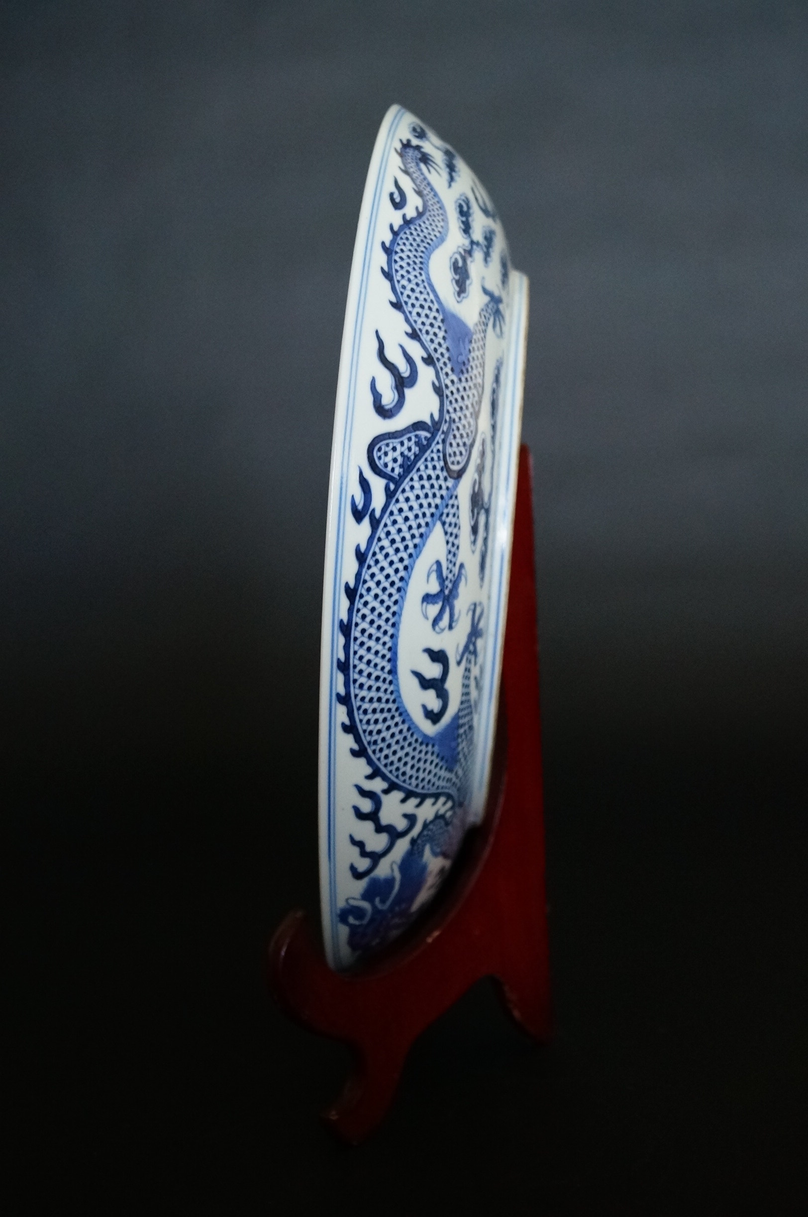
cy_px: 608
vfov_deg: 49.6
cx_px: 404
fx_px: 1317
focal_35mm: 39
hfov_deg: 34.1
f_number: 4.5
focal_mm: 26
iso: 1600
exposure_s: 1/60
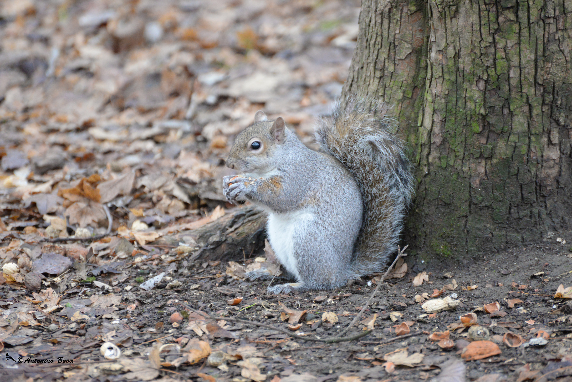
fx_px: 4768
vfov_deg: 4.6
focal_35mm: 300
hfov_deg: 6.9
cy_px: 191
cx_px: 286
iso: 5000
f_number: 6.3
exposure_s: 1/200
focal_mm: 300
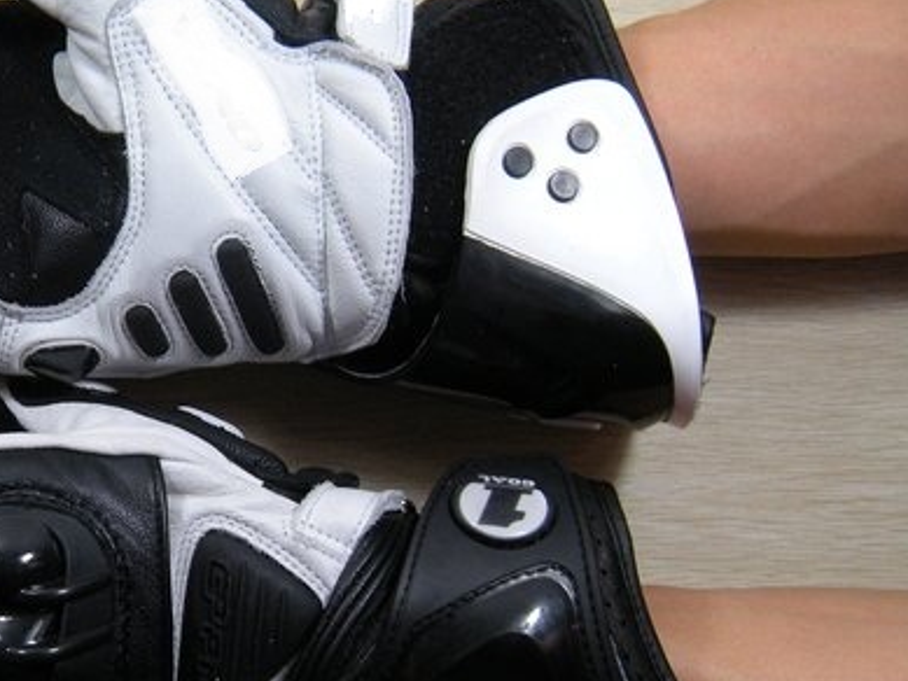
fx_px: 1653
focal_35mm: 63
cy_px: 416
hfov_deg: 29.7
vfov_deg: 23.3
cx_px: 128
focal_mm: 5.9
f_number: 3.8
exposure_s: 1/55.2
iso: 132
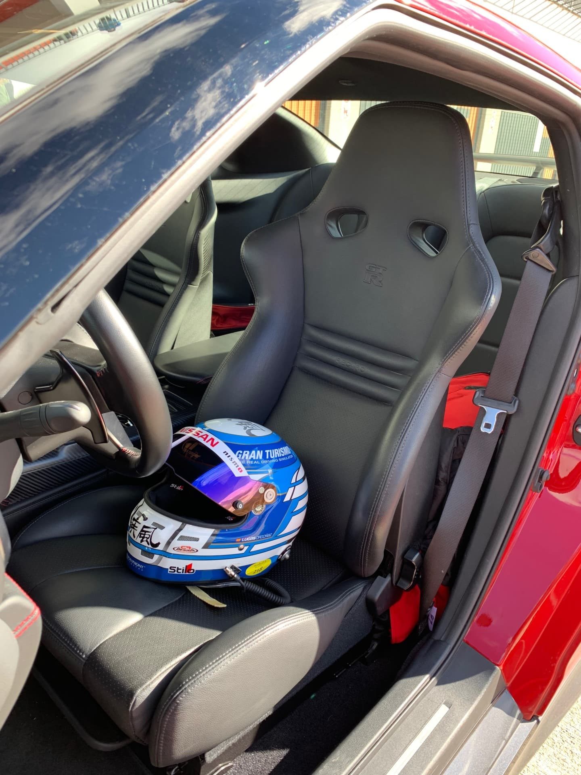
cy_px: 388
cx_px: 290
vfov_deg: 67.3
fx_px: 582
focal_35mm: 26
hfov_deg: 53.1
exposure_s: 1/124
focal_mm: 4.25
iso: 25
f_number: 1.8
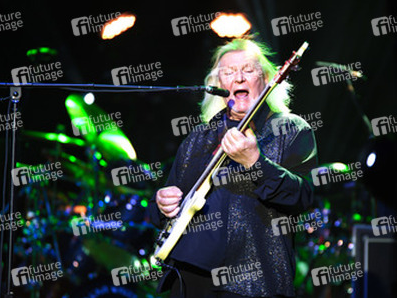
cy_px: 149
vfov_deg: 4.5
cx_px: 210
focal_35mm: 327
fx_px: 3751
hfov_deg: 6.1
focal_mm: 300
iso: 1600
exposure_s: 1/125
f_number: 2.8
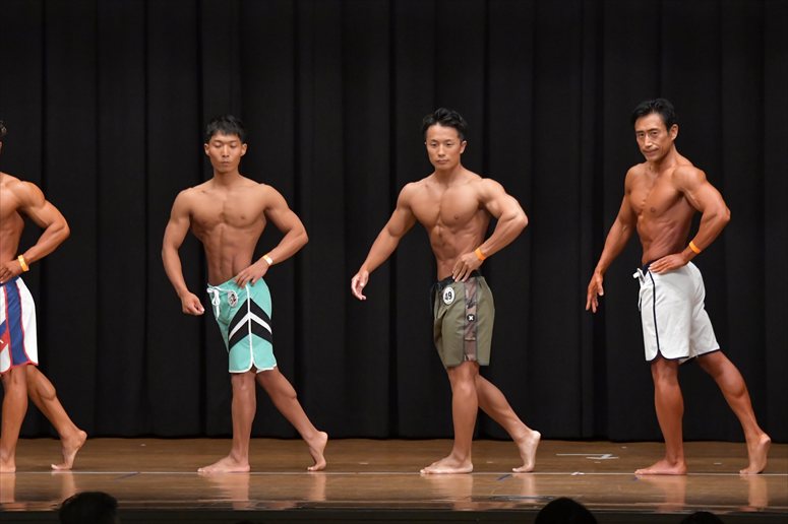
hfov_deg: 10.2
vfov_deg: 6.8
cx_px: 394
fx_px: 4419
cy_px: 262
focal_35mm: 202
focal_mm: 135
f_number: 5.6
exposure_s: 1/400
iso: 6400
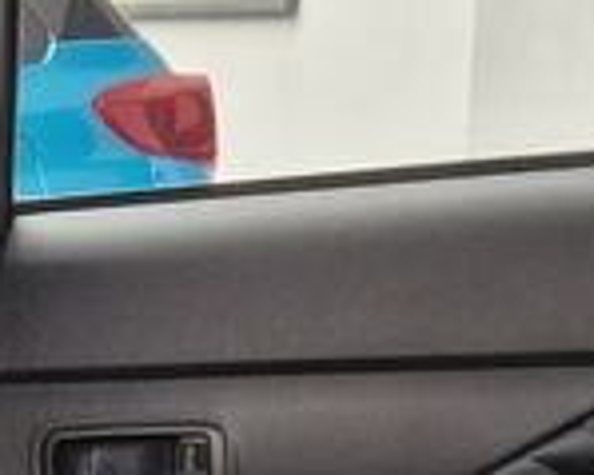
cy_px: 1273
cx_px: -144
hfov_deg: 12.2
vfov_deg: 8.8
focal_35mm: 154
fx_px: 2706
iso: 200
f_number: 1.8
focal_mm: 5.4
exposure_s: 1/180
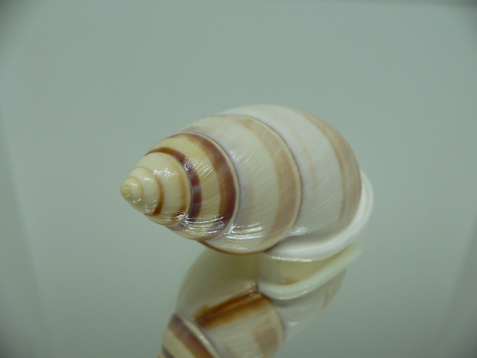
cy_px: 179
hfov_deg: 52.6
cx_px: 238
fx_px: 482
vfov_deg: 40.7
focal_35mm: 35
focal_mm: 4.6
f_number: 2.8
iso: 100
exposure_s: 1/60
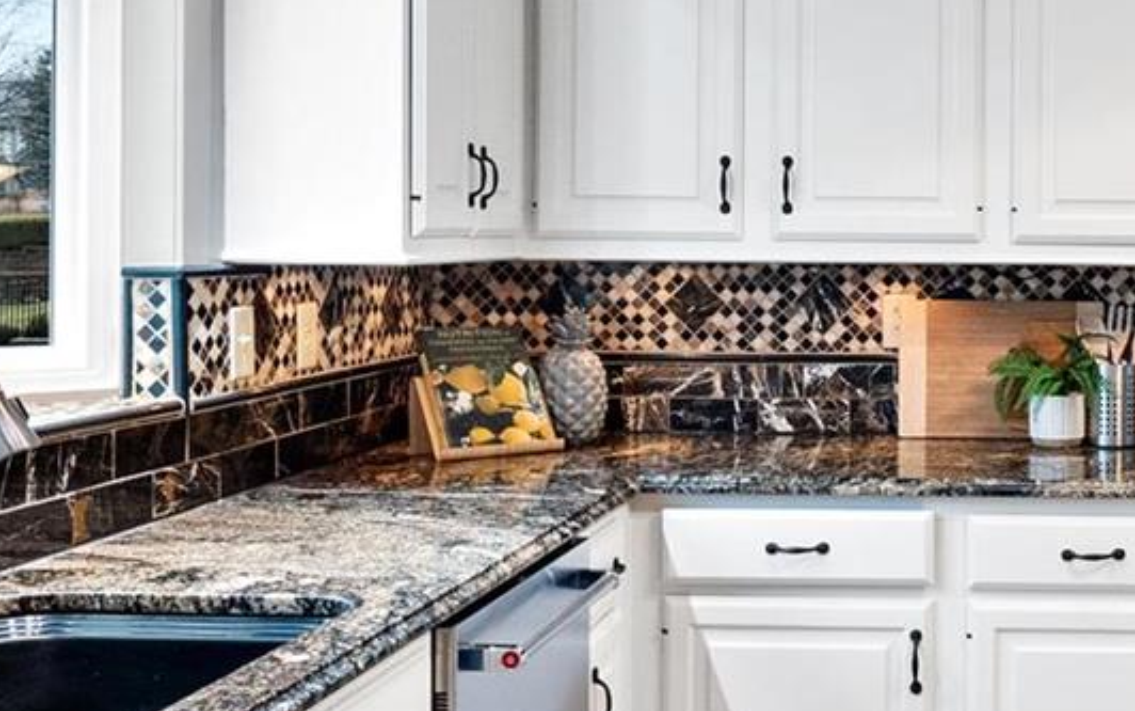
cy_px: 241
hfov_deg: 38.2
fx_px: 1516
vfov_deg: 26.2
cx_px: 1024
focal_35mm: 49
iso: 400
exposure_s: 1/50
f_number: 8
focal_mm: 8
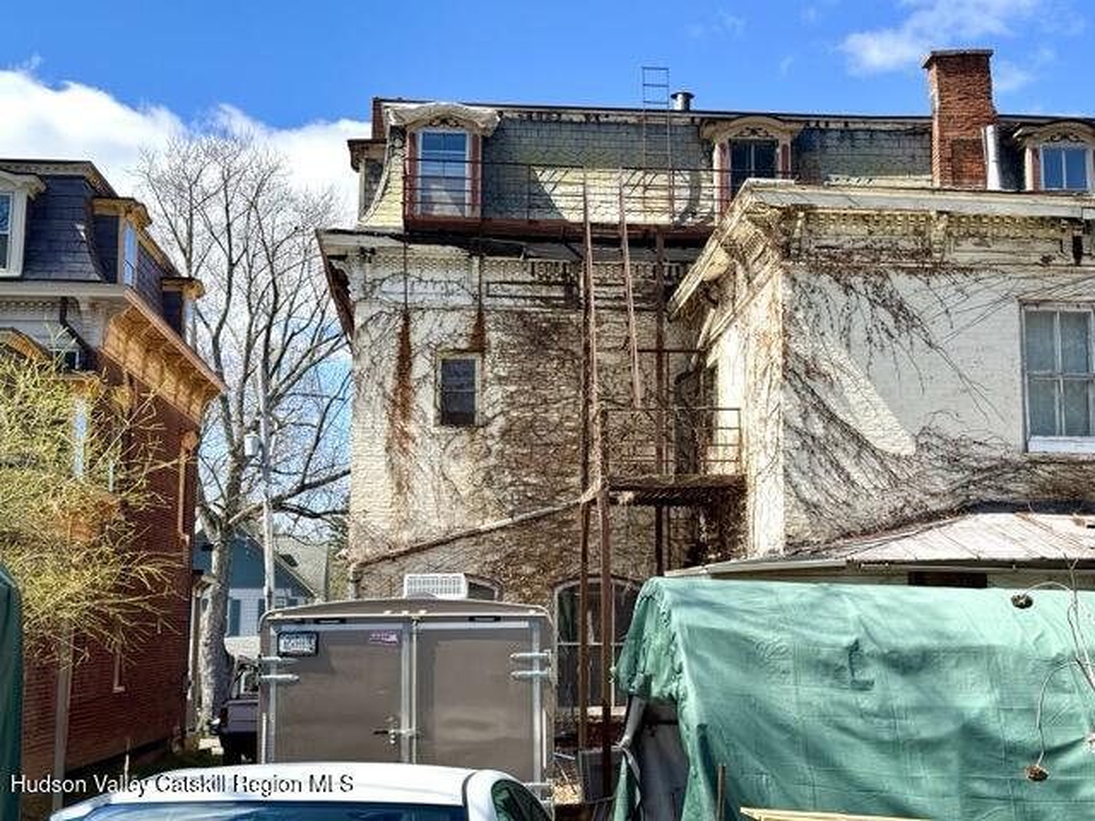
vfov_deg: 30.3
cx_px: 548
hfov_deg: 39.7
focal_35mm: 48
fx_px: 1518
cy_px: 410
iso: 64
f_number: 1.78
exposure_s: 1/2513
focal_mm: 6.76
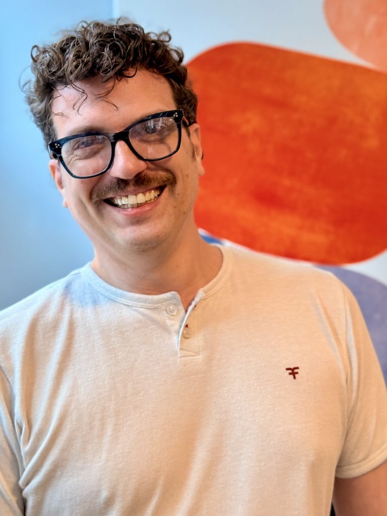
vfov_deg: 39.7
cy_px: 258
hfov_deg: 30.3
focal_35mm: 48
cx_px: 194
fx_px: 716
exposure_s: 1/120
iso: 160
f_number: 1.78
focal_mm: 6.76
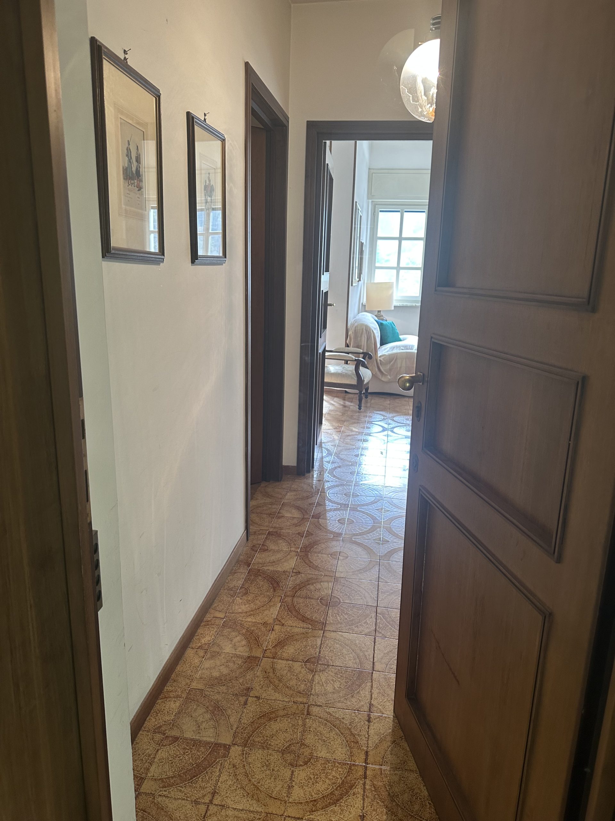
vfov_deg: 71.6
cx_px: 308
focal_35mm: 24
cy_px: 410
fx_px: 569
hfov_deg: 56.8
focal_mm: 6.86
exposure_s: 1/50
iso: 160
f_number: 1.78
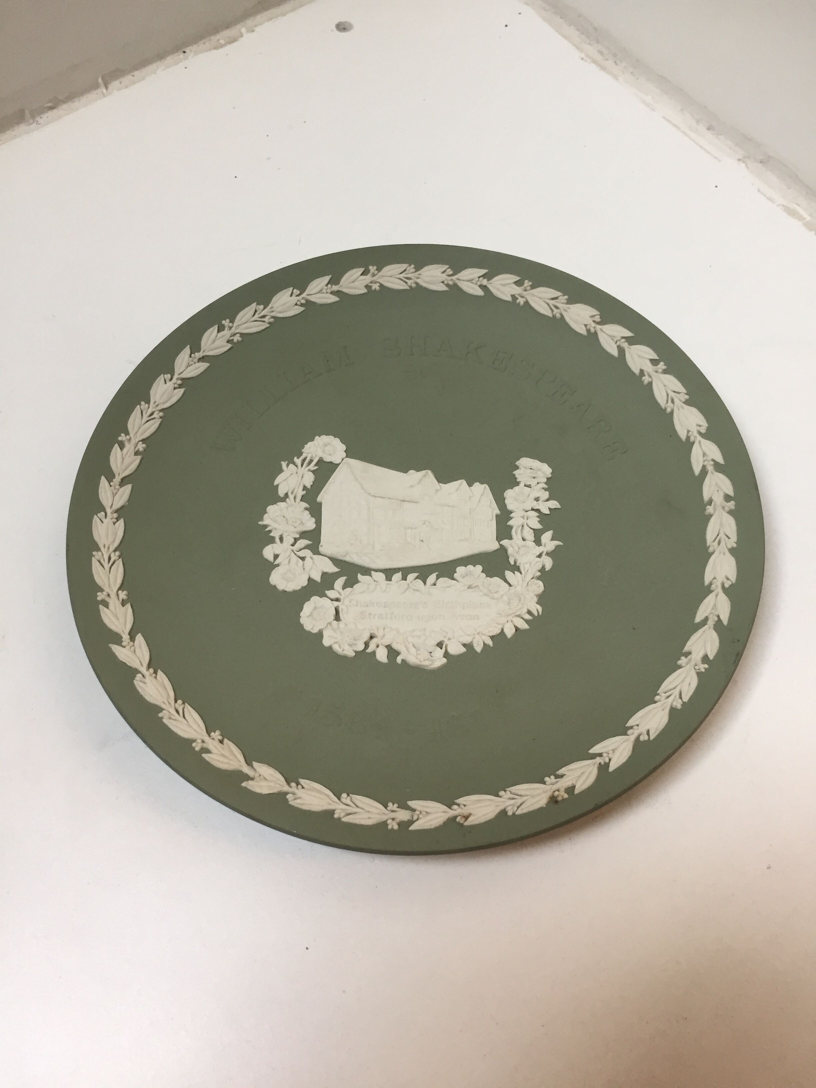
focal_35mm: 29
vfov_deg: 61.7
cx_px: 408
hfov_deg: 48.2
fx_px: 911
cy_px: 544
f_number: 2.2
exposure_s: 1/33
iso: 50
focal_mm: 4.15
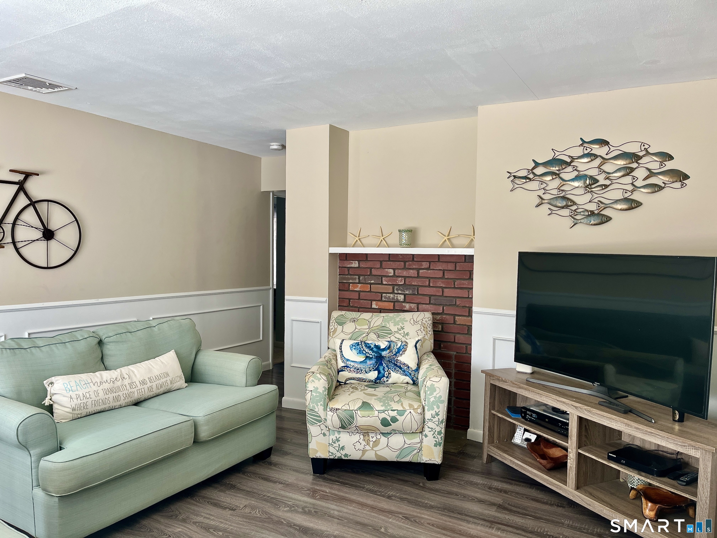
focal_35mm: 26
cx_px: 358
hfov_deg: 67.3
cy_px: 269
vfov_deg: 53.1
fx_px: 539
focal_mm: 5.1
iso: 40
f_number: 1.6
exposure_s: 1/226
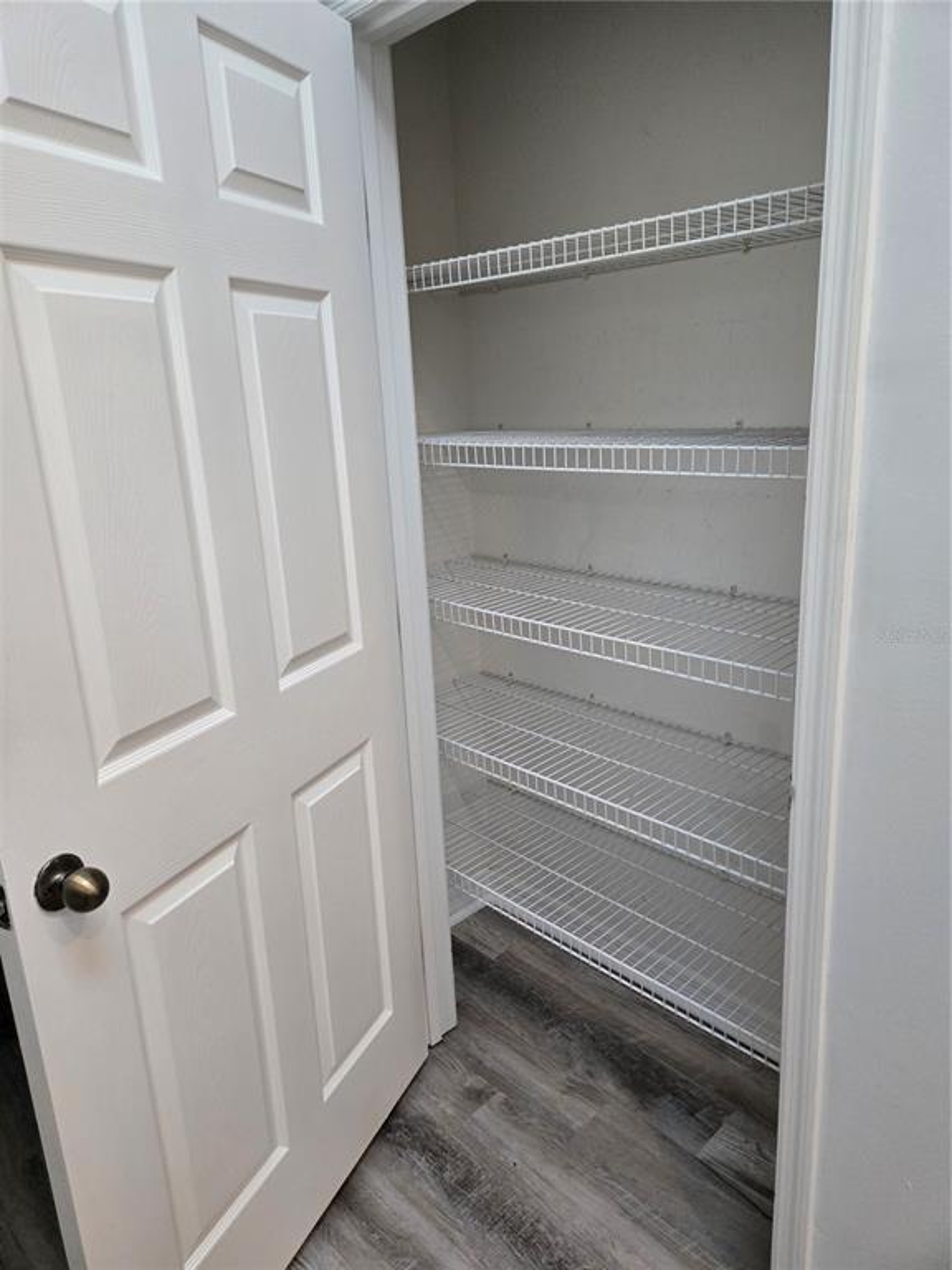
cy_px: 635
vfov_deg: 73.9
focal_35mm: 23
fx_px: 843
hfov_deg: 58.9
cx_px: 476
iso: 500
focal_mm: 5.4
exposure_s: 1/120
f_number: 1.8
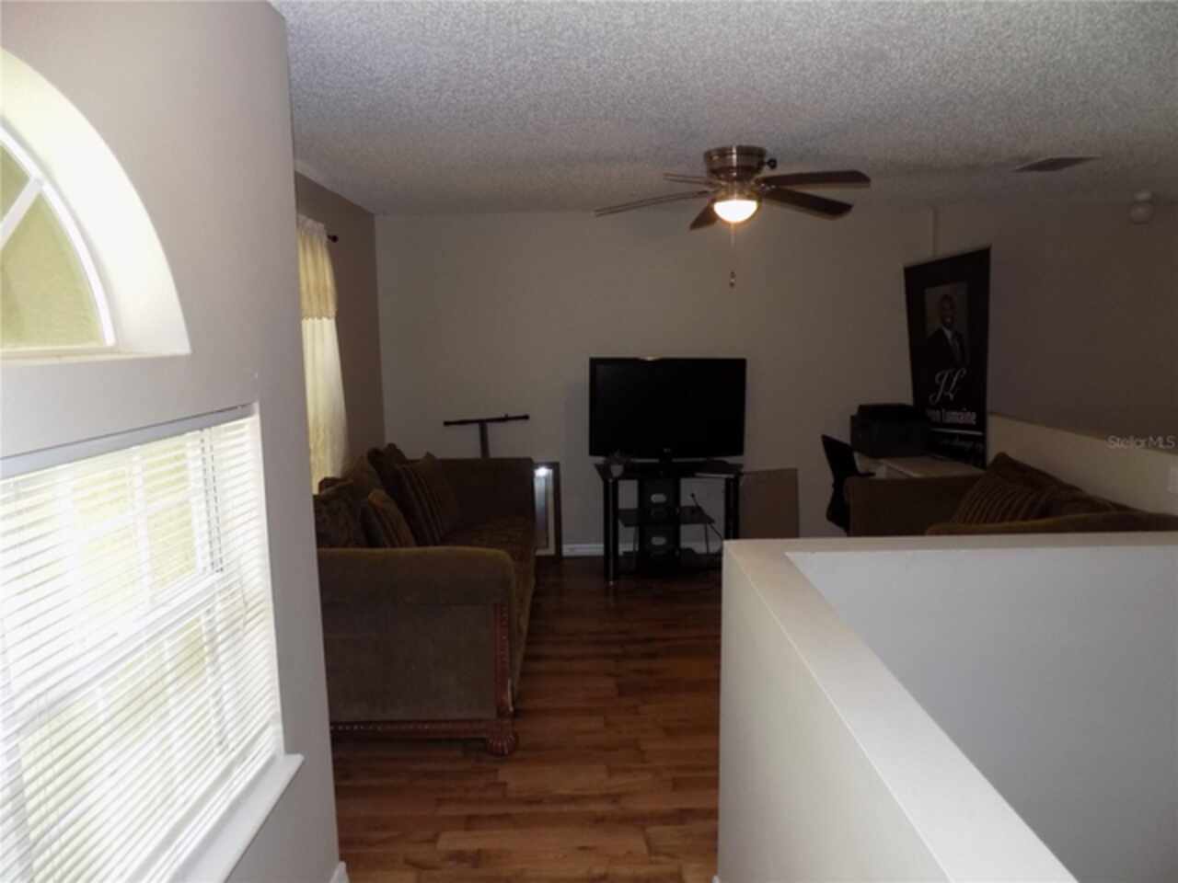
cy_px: 442
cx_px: 589
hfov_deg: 73.9
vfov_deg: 58.9
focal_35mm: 23
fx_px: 783
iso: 200
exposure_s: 1/30
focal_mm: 4
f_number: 3.1
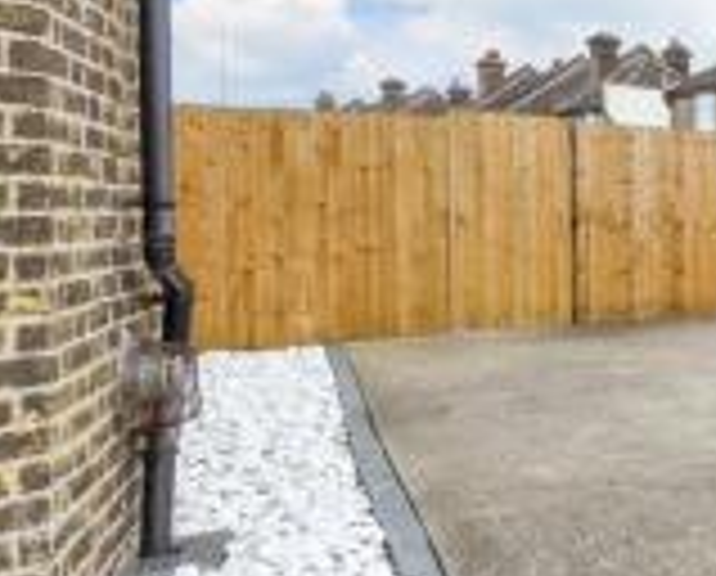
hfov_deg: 28.6
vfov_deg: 35.7
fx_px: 892
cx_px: 1067
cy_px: 232
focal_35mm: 42
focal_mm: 10
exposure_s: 1/10
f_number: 8
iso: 160
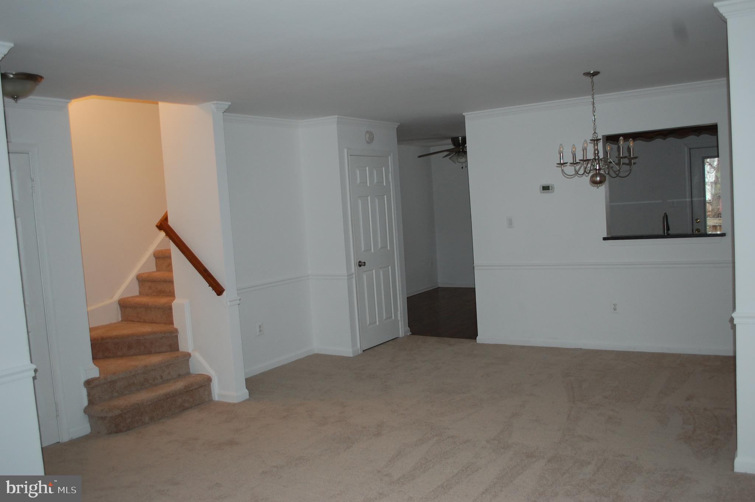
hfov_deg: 57.3
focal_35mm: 33
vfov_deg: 39.9
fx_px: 691
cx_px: 378
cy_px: 251
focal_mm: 22
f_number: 4
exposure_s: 1/60
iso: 400
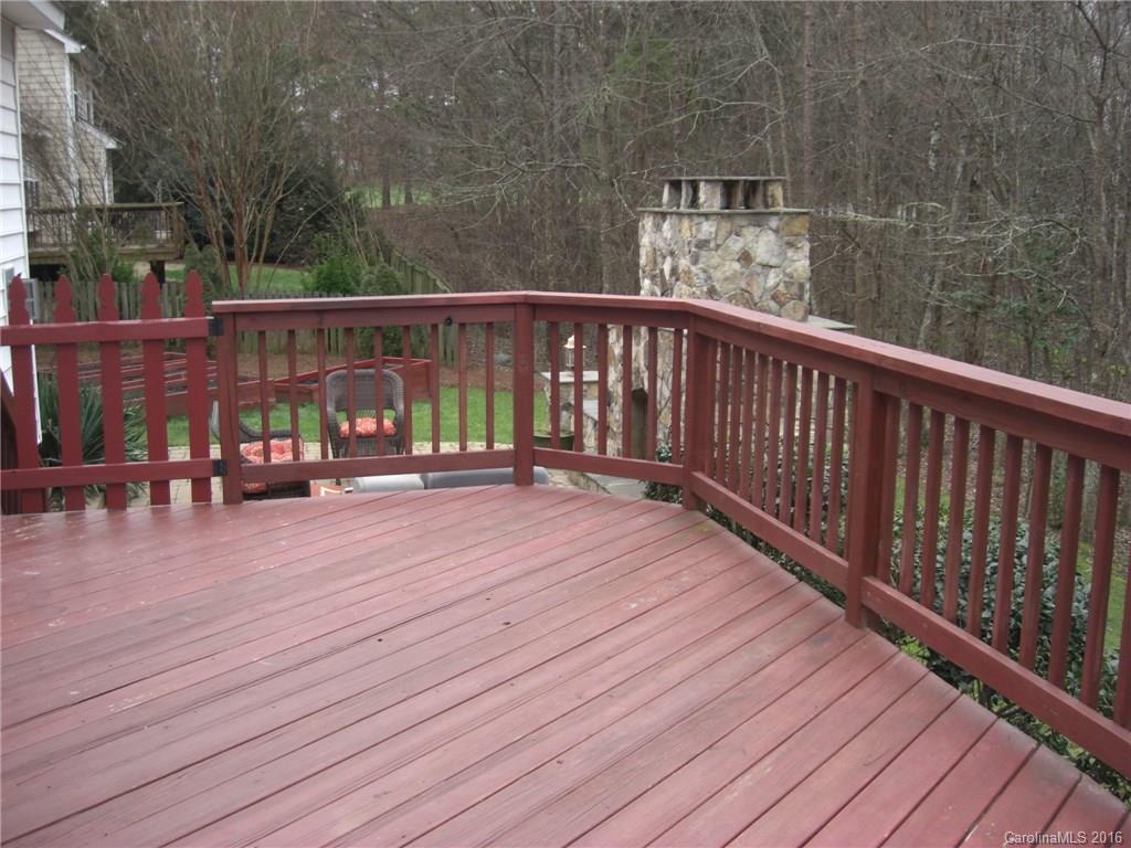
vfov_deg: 37.7
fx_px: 1242
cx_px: 566
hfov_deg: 49.0
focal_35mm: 38
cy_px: 424
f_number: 2.8
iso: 80
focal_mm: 7.9
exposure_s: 1/160
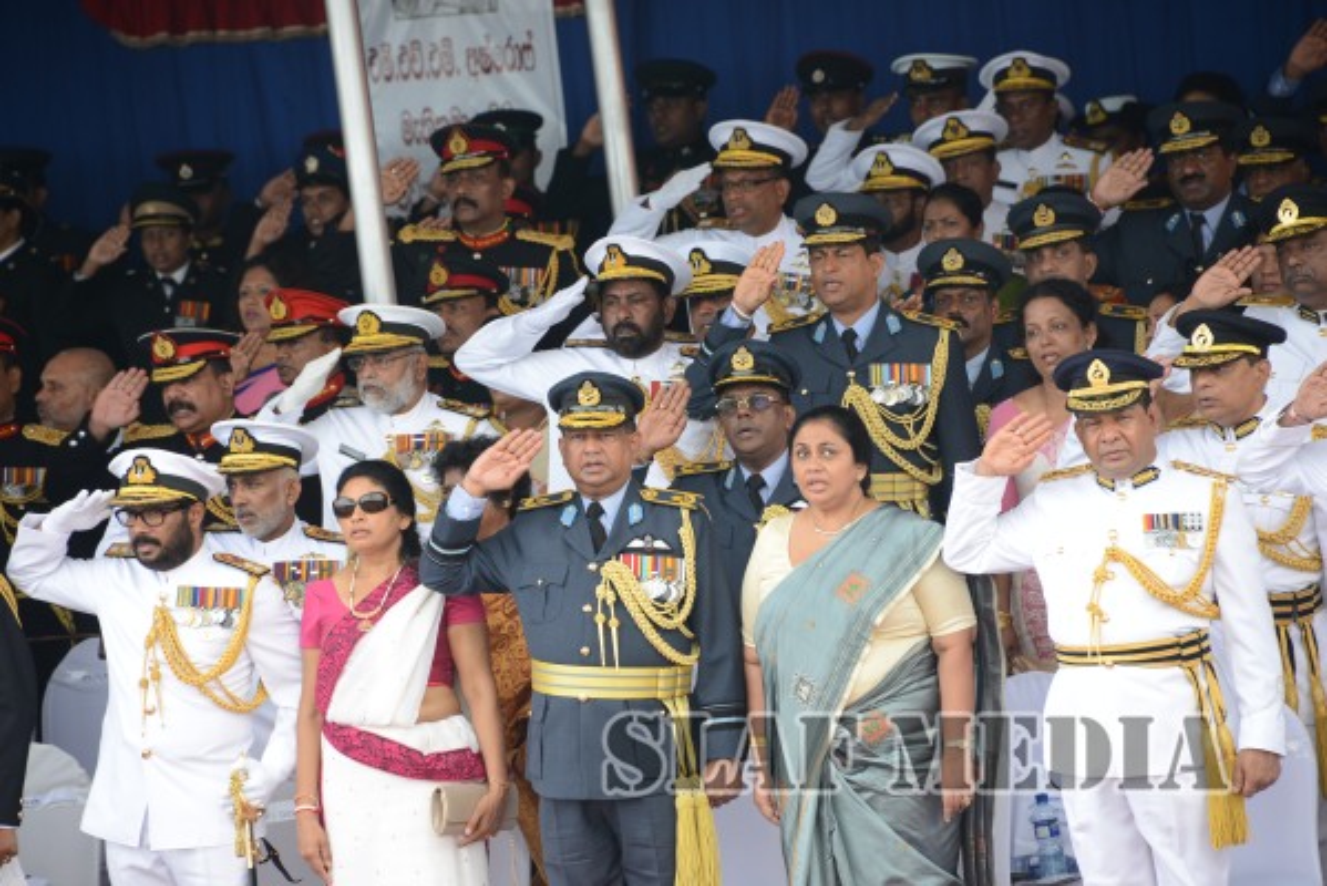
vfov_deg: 4.6
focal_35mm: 300
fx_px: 11063
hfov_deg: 6.9
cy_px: 443
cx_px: 664
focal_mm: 300
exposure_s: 1/160
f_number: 8
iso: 640
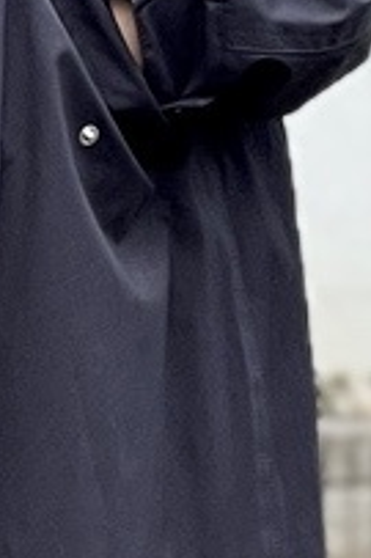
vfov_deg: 6.0
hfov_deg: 4.0
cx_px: -154
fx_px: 5280
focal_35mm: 341
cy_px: 800
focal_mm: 6
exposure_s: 1/232
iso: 25
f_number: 2
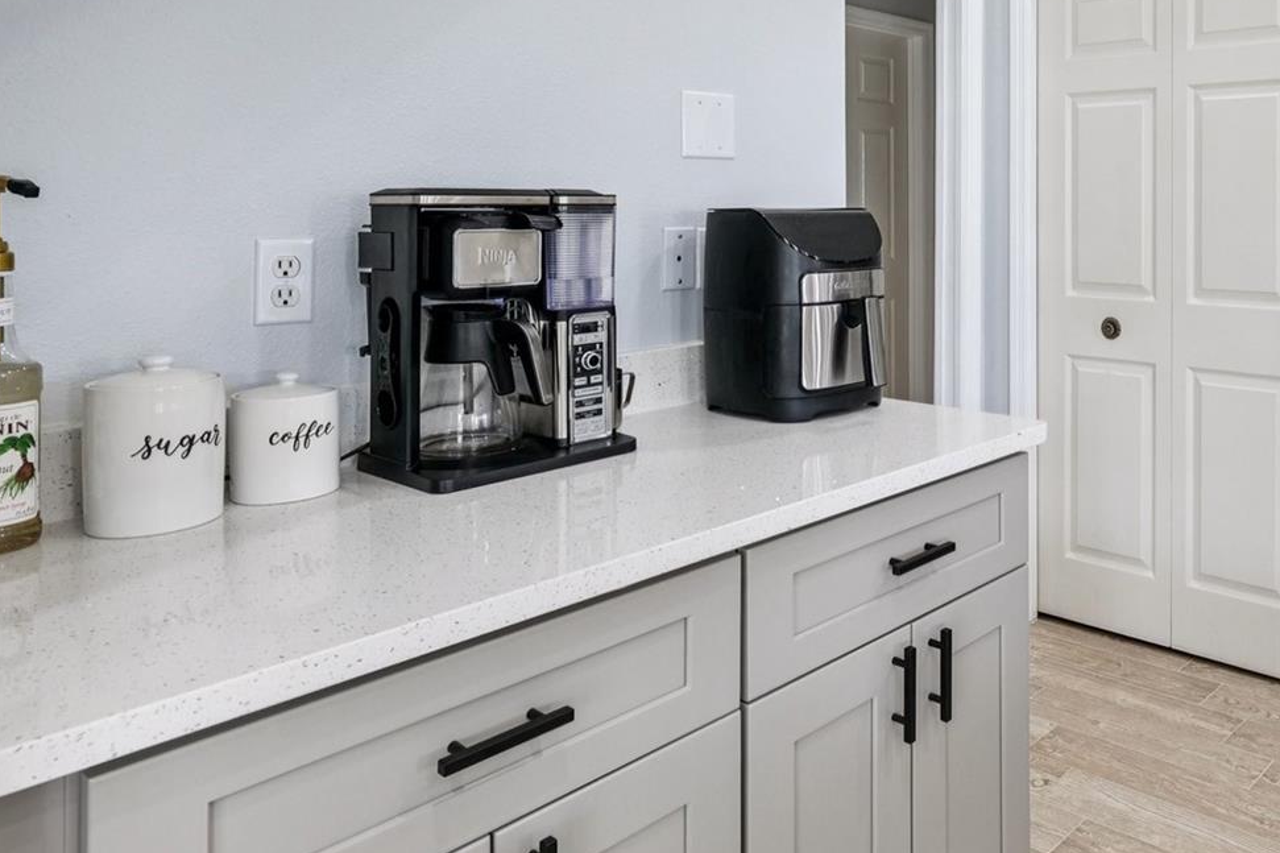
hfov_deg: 61.7
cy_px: 220
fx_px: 995
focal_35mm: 28
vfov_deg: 44.9
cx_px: 965
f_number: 8
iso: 400
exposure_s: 1/15
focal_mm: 17
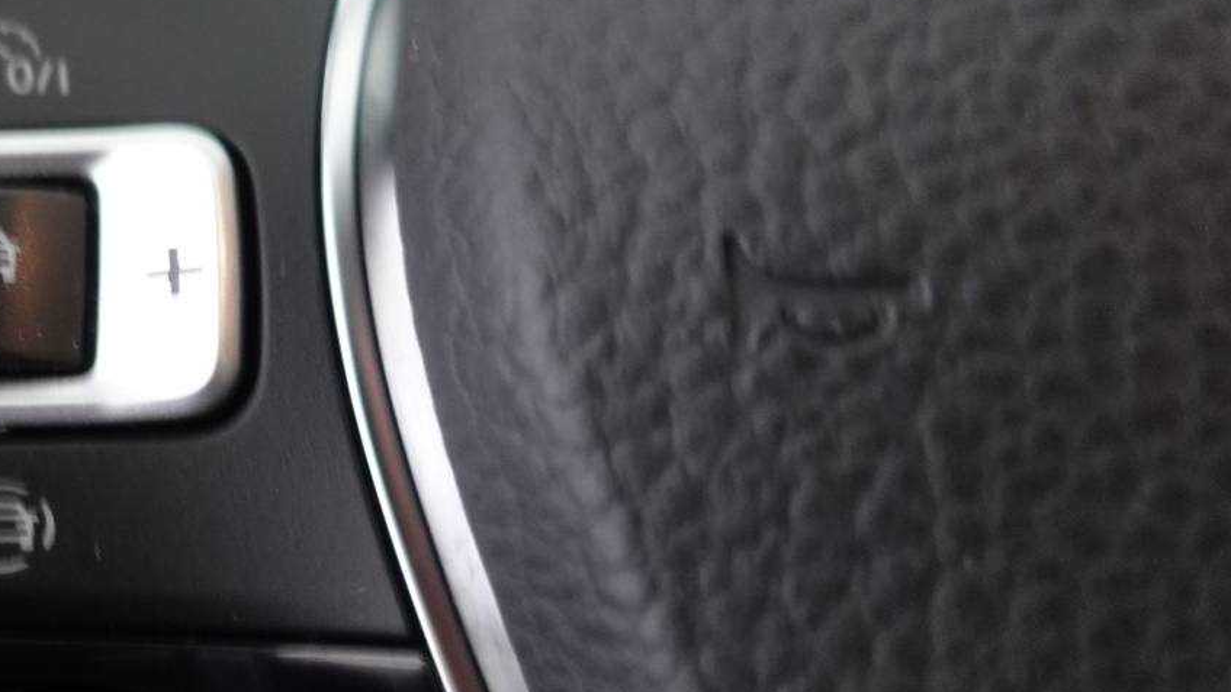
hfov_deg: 39.0
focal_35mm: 48
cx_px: 62
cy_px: 274
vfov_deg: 24.9
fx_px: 1567
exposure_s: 1/30
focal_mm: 9.4
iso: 800
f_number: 1.8
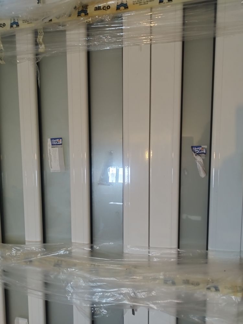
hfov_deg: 56.8
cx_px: 122
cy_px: 162
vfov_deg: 71.6
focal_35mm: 24
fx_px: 225
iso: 910
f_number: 1.89
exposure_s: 1/33.3
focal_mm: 5.89
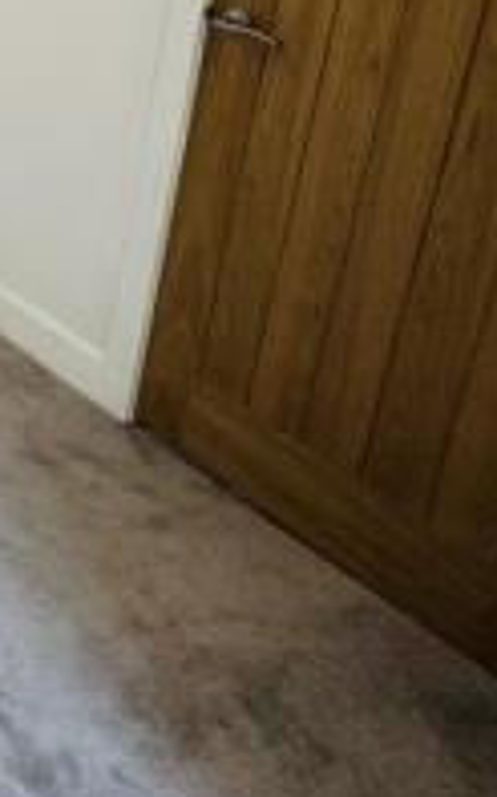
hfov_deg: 18.4
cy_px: -42
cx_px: -511
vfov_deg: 38.8
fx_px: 954
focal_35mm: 44
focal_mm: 2.22
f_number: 2.2
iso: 64
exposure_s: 1/99
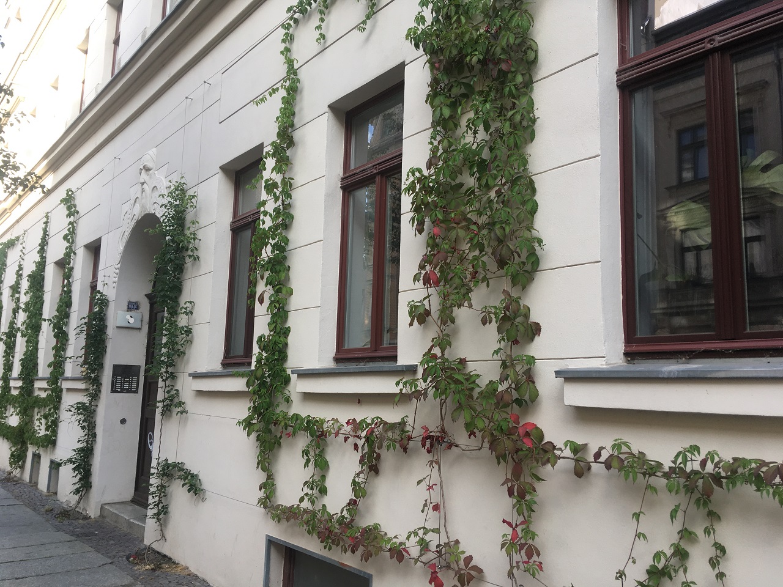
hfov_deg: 61.7
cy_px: 294
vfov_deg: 48.2
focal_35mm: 29
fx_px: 656
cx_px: 392
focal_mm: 4.15
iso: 25
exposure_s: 1/160
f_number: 2.2
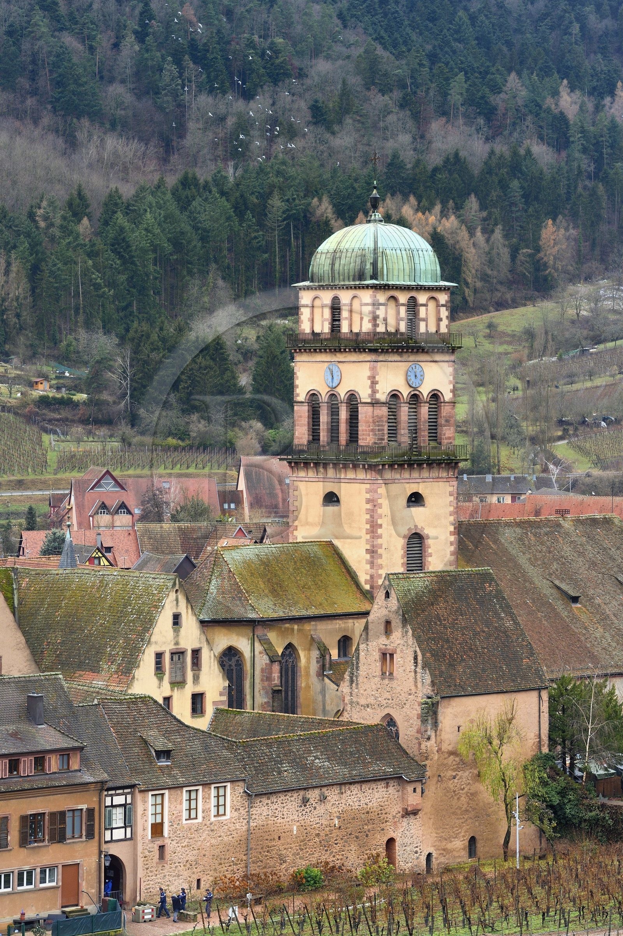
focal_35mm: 125
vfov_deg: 16.4
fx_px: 3248
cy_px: 468
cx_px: 312
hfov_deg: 11.0
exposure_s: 1/320
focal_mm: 125
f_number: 7.1
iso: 800
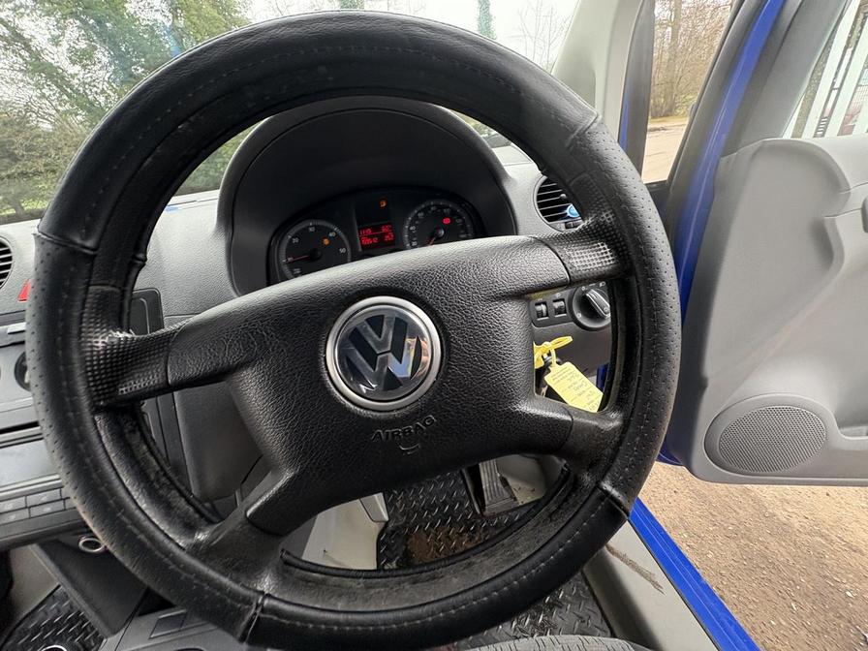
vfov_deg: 85.7
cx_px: 434
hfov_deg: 102.1
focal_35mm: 14
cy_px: 326
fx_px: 351
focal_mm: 2.22
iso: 125
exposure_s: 1/115
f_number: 2.2
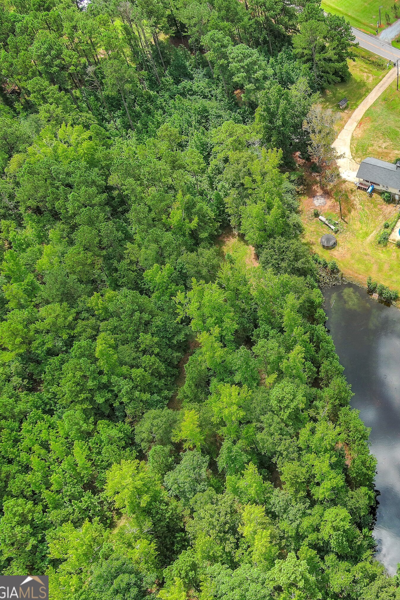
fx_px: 733
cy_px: 302
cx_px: 413
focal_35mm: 44
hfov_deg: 28.4
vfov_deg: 44.5
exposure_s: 1/670
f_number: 2.8
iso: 100
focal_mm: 10.57
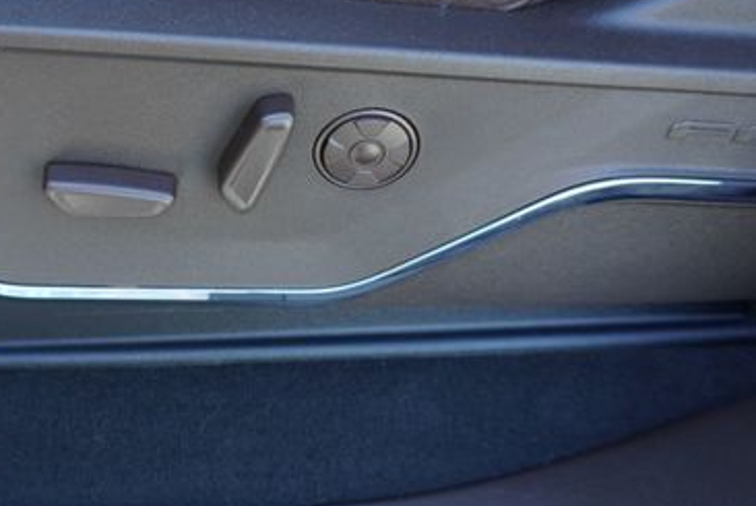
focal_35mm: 42
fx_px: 883
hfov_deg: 44.5
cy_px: 180
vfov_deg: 31.8
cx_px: 174
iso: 250
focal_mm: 16
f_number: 4
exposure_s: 1/60
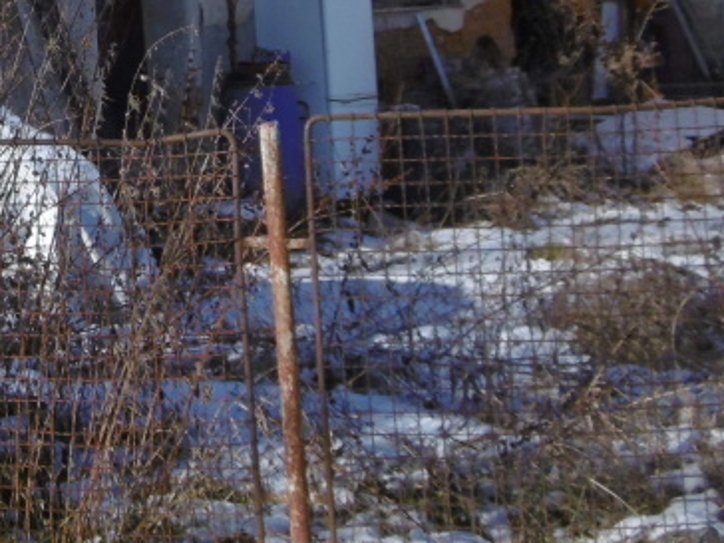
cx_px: -223
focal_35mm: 90
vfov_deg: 15.6
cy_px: -167
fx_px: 1882
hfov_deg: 20.0
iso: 100
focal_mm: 5.8
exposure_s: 1/200
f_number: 8.8
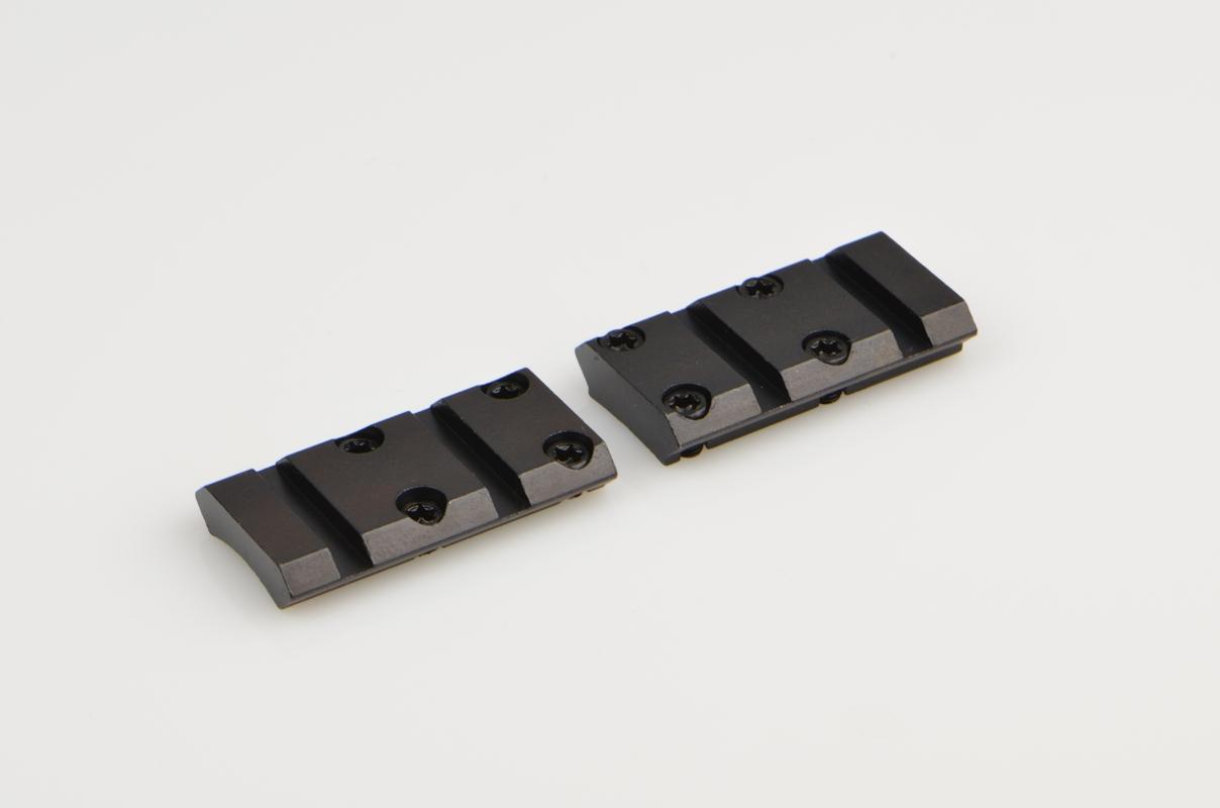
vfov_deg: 10.7
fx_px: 4312
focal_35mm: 128
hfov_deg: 16.1
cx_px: 610
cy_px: 404
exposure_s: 1/20
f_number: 22
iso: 400
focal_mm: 85
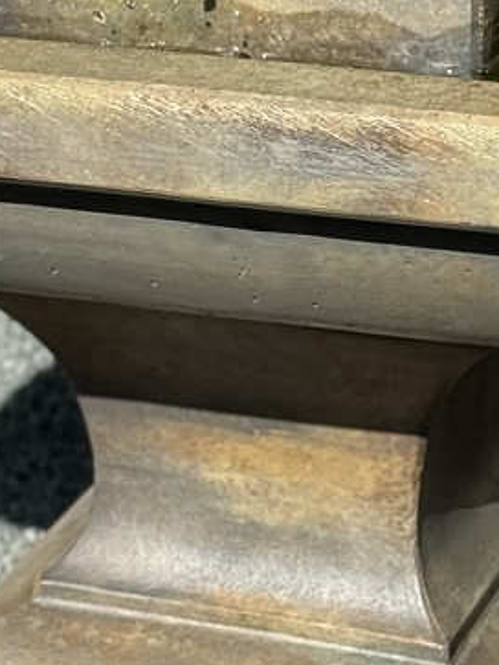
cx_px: 150
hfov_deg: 7.0
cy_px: -136
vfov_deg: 9.2
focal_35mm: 212
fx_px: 4070
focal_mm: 6.76
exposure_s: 1/2833
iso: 64
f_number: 1.78
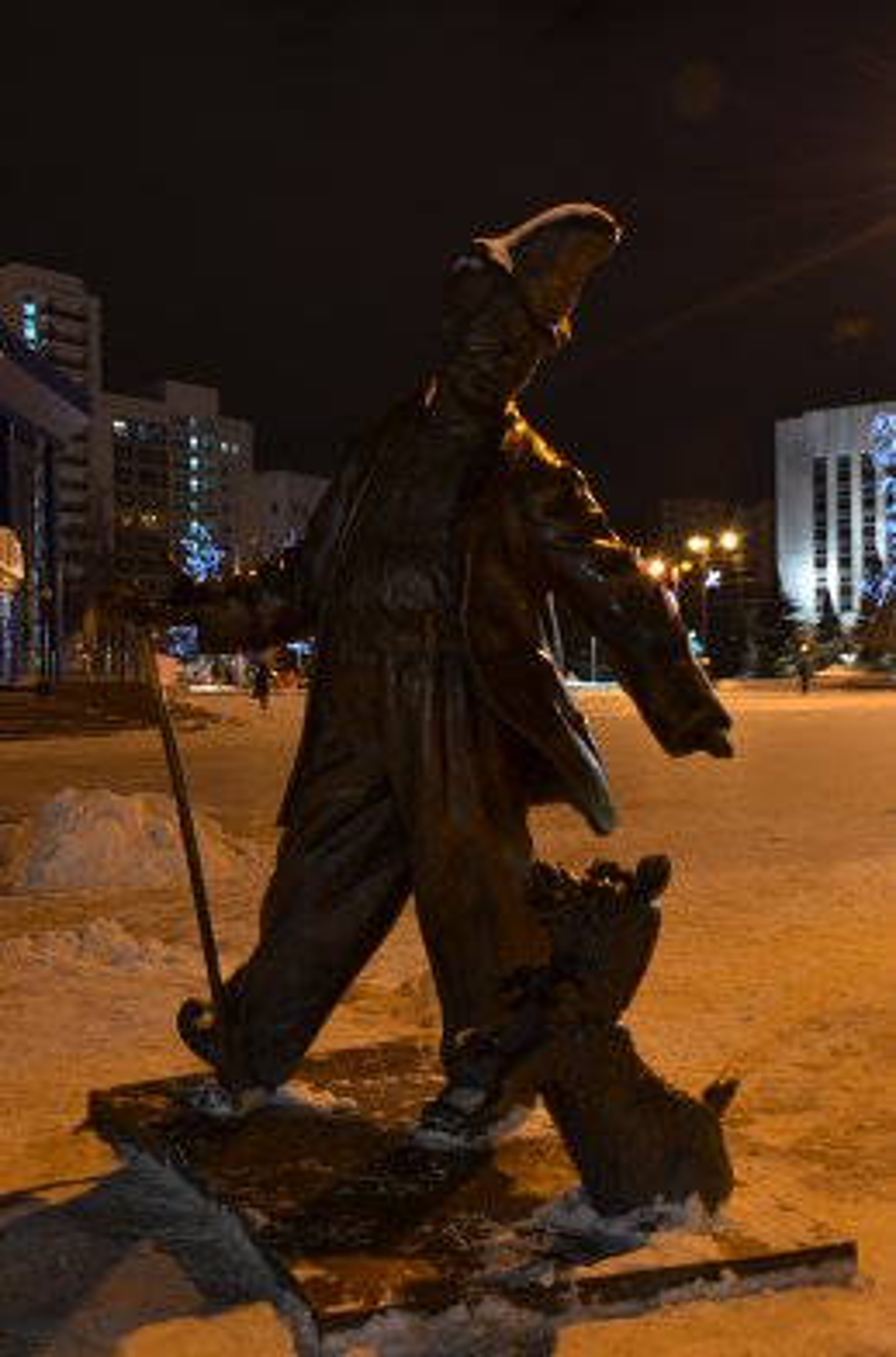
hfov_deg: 34.0
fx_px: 1465
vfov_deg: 49.7
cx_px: 448
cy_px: 678
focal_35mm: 39
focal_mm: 26
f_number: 8
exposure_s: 1/4
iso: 1000
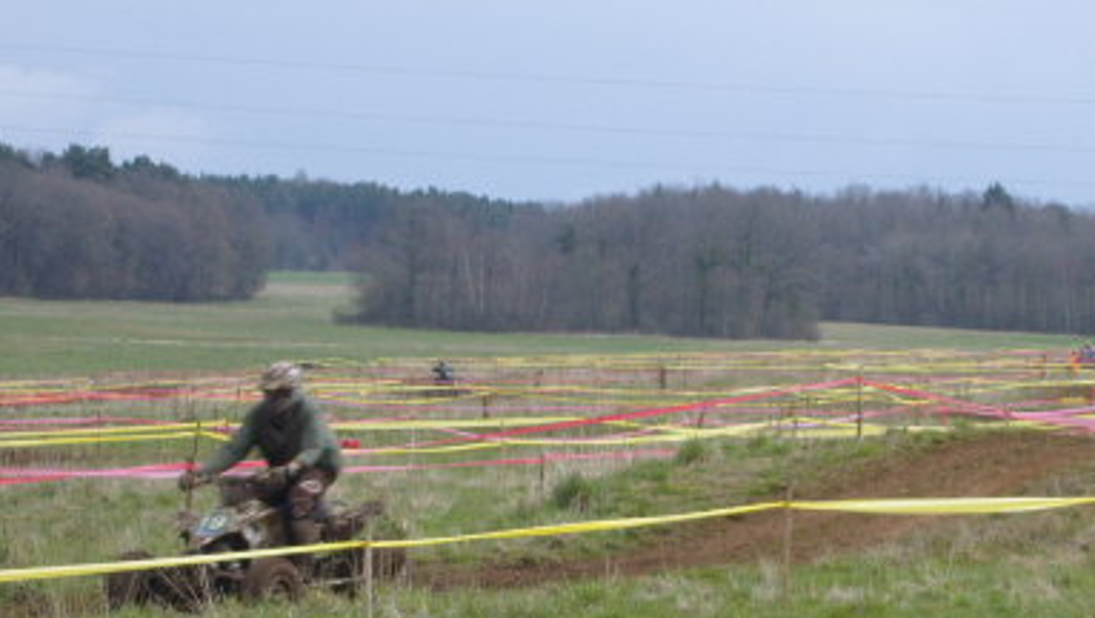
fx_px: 5549
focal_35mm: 191
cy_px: 518
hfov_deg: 11.2
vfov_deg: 6.4
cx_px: 863
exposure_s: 1/350
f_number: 5.1
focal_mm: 22.2
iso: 80
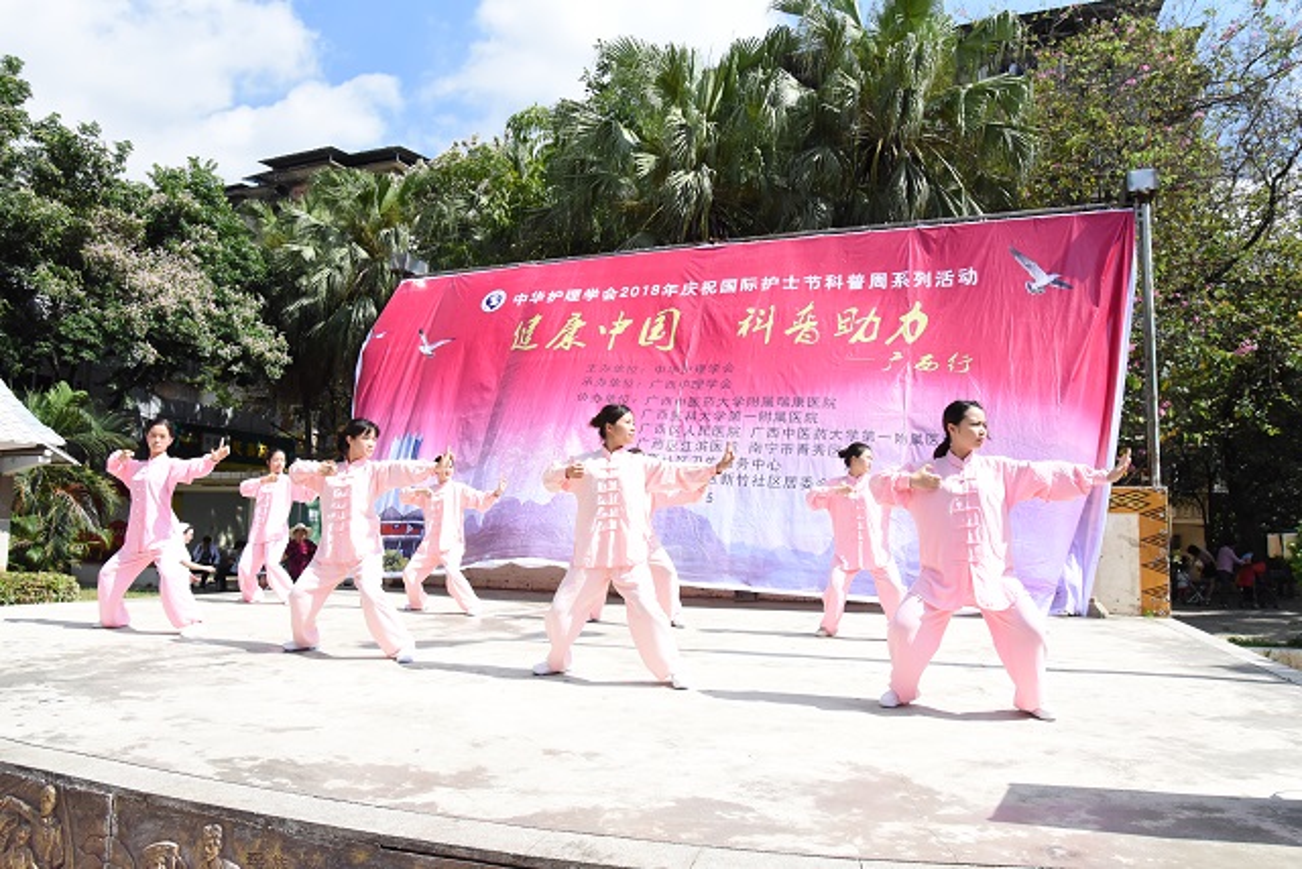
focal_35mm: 24
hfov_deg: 73.7
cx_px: 651
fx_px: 868
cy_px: 434
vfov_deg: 53.2
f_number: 9
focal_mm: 24
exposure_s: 1/4000
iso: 3200
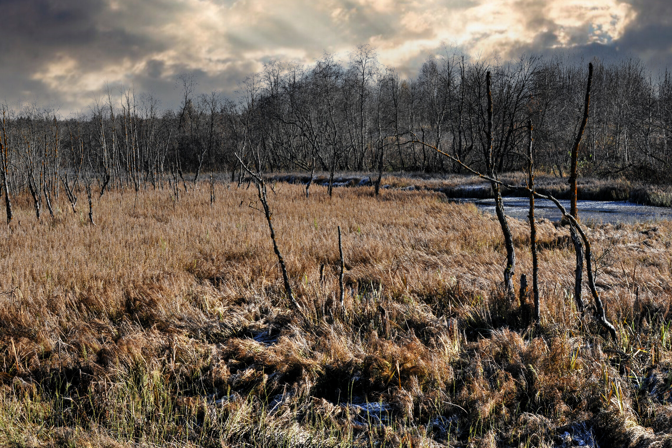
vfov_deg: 31.9
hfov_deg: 46.4
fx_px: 784
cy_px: 224
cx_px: 336
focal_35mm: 42
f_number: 9
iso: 200
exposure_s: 1/200
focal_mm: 28
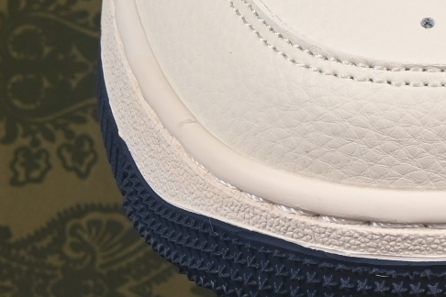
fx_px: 5327
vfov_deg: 3.2
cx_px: 699
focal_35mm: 430
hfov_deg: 4.8
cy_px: -201
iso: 160
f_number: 8
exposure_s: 1/80
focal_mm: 50
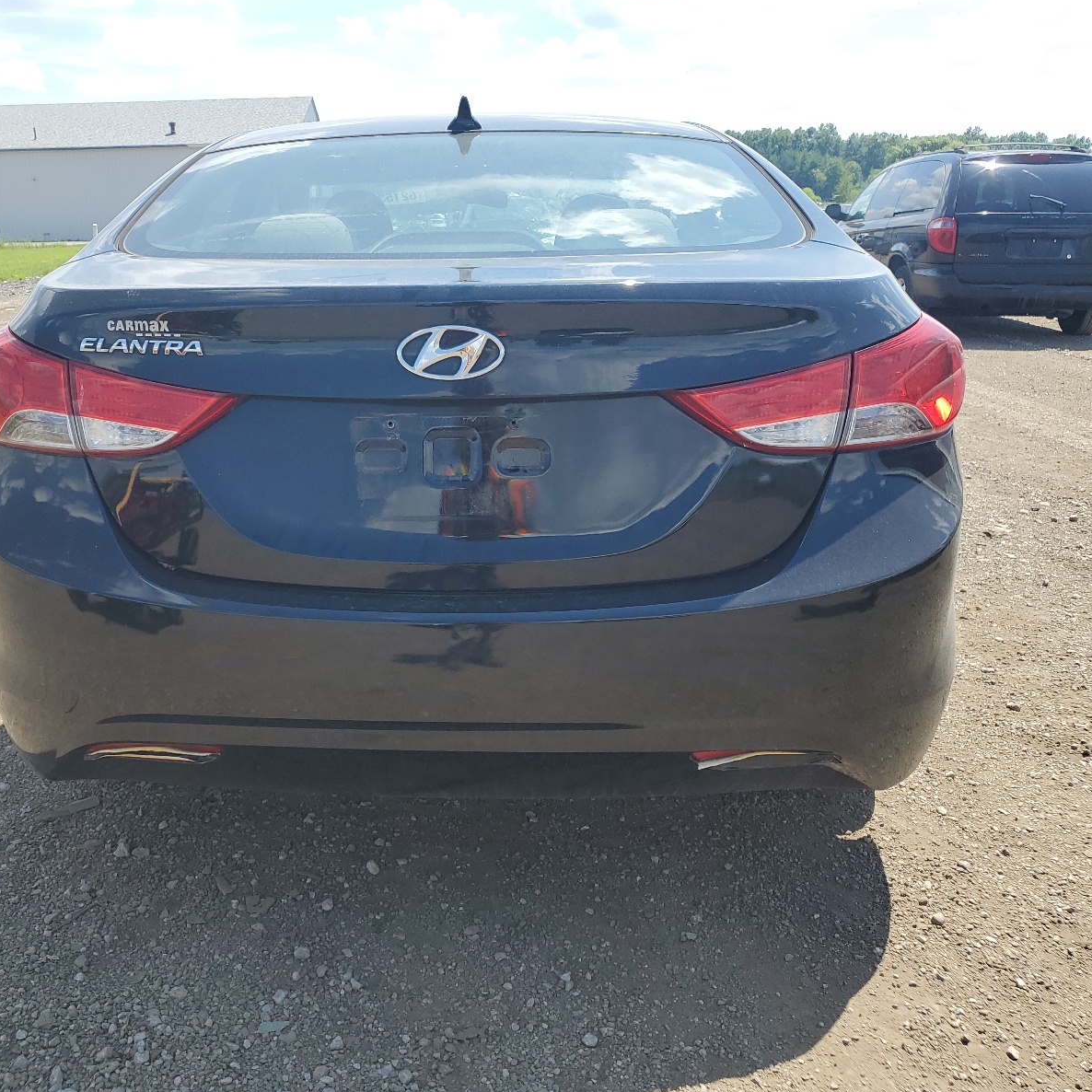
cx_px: 423
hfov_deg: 52.1
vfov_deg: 52.5
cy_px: 542
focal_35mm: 31
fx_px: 1106
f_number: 1.5
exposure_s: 1/1667
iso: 50
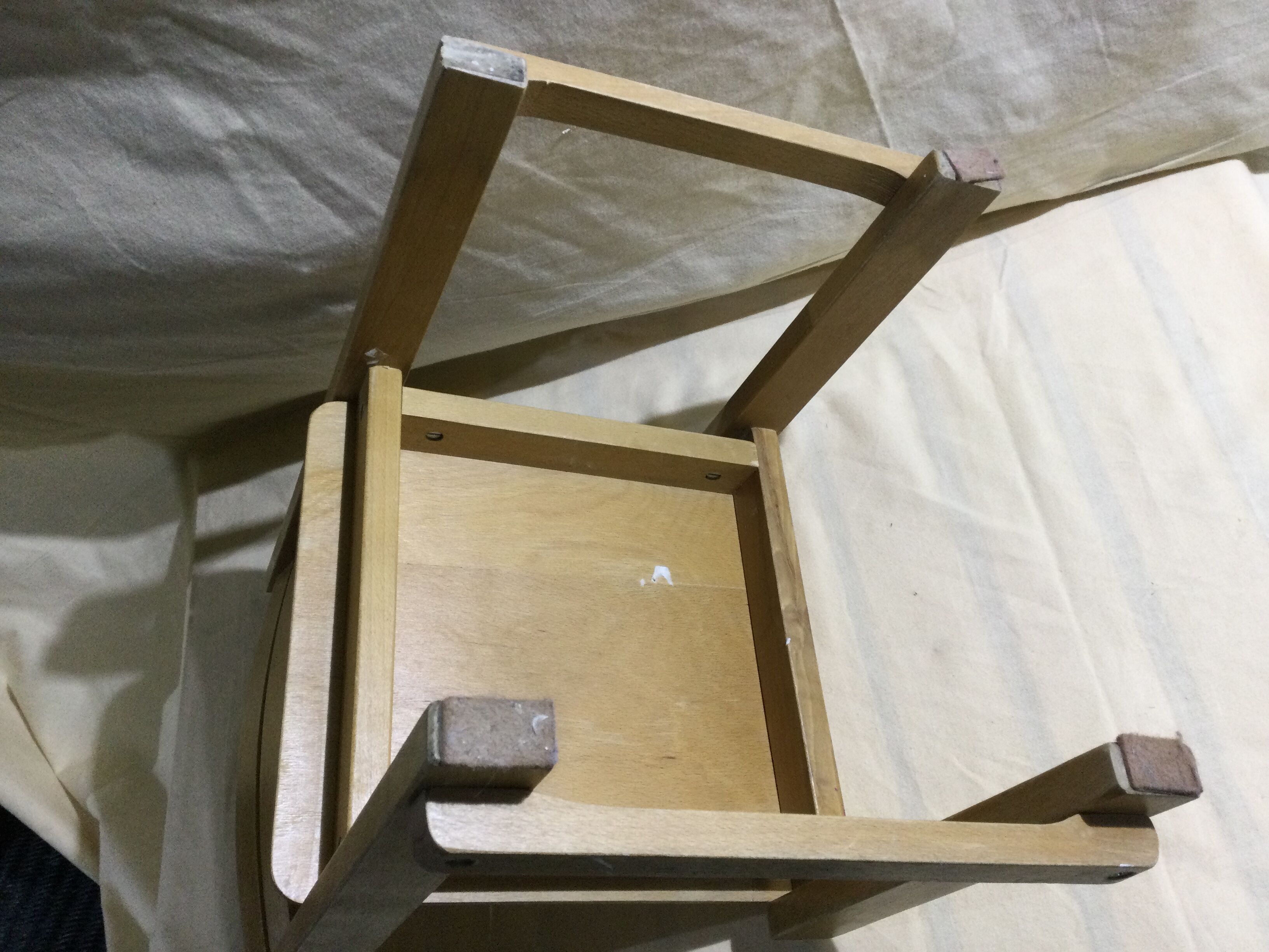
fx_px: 1136
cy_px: 476
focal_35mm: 31
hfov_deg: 58.4
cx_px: 634
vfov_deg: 45.4
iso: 50
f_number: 2.4
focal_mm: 3.3
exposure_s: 1/33
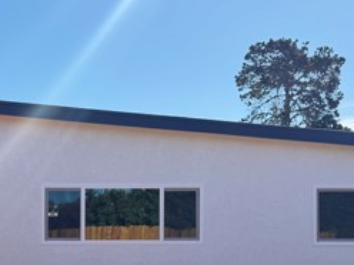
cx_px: 87
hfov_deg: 30.7
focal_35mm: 62
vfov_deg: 23.1
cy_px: 232
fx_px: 634
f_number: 1.78
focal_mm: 6.76
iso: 80
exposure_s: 1/2710
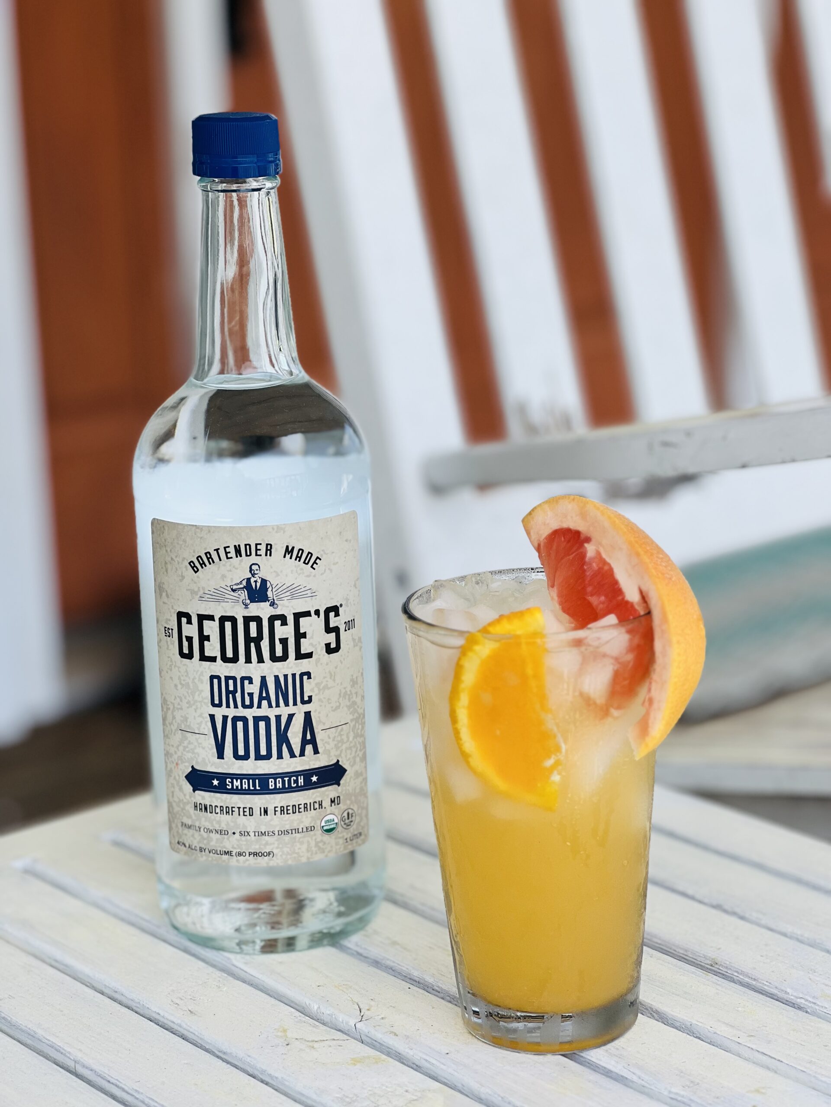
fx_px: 2465
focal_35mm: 77
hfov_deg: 19.1
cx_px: 416
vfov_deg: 25.3
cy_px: 554
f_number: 2.8
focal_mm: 9
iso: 25
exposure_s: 1/264
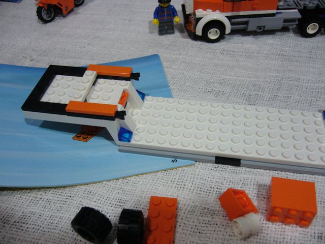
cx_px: 162
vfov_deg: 40.7
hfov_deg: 52.6
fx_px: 329
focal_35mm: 35
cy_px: 122
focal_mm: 5.8
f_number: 2.8
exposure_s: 1/13
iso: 200
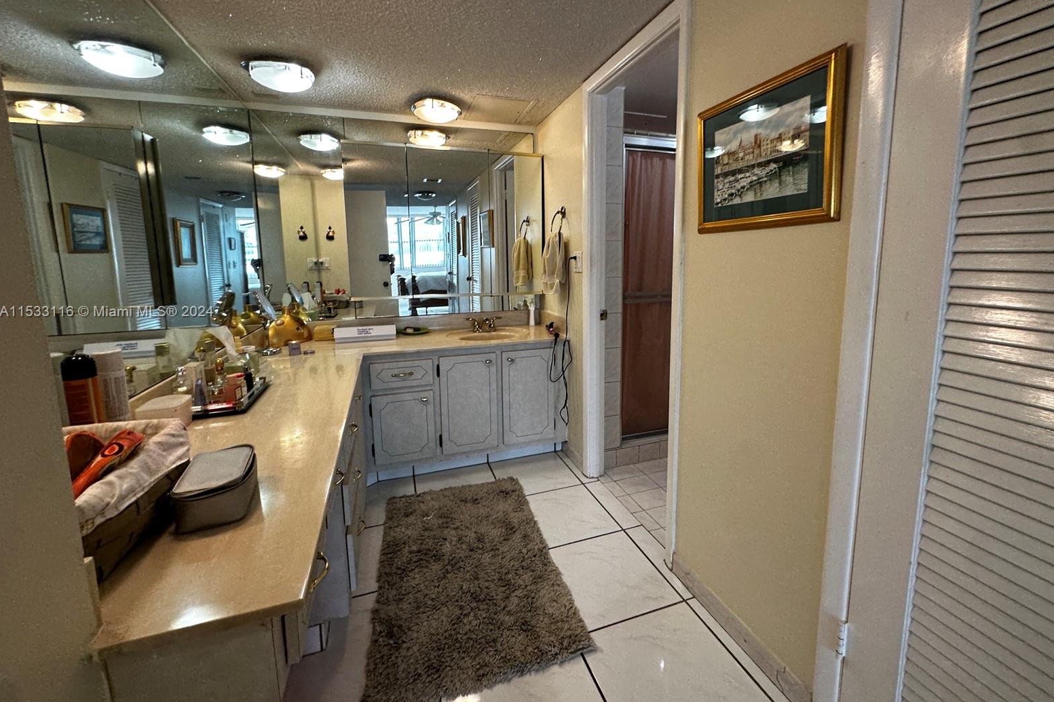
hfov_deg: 100.4
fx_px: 439
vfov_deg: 77.1
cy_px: 313
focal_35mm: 15
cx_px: 540
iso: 160
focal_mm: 2.22
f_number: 2.2
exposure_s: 1/120
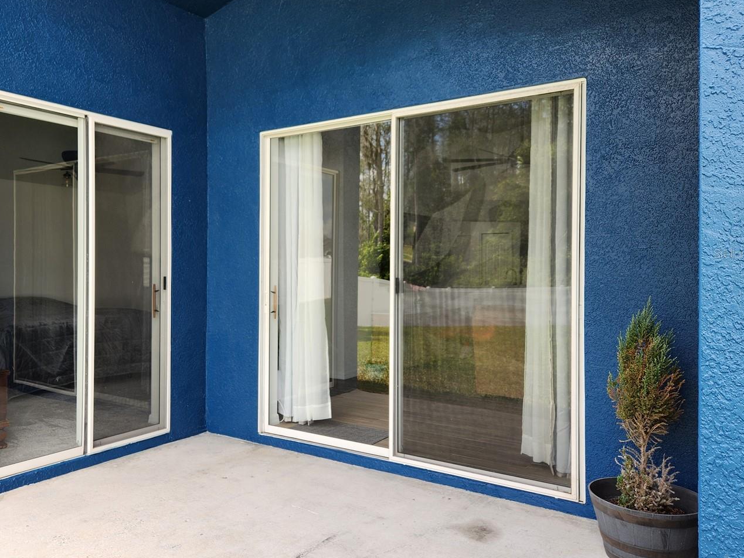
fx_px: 623
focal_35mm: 29
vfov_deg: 48.2
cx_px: 300
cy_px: 253
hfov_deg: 61.2
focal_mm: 5.4
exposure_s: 1/237
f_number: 1.8
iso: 20
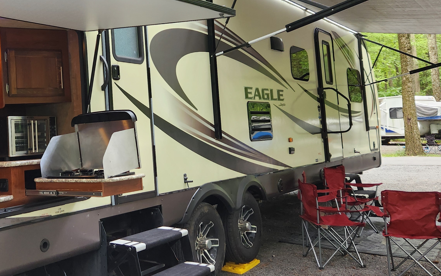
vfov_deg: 29.7
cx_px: 96
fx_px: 517
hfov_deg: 44.2
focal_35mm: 43
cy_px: 100
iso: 160
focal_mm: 5.4
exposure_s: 1/180
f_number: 1.8
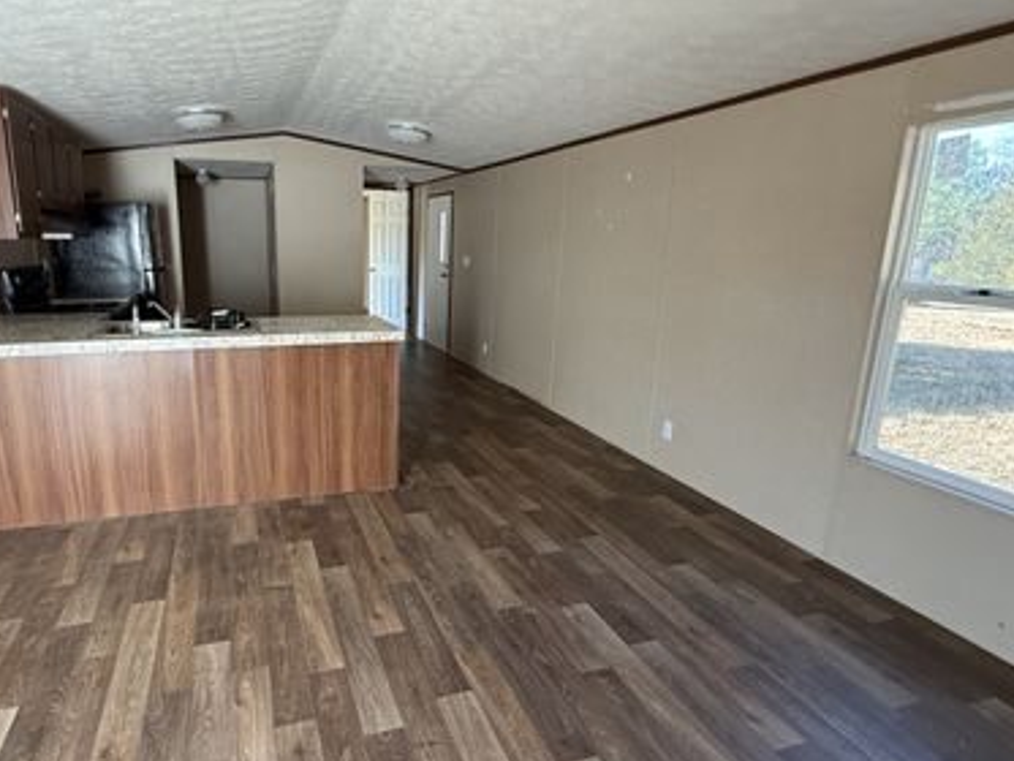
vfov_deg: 66.0
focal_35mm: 20
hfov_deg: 80.6
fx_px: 586
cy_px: 361
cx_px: 396
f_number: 2.2
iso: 200
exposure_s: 1/99
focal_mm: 2.22
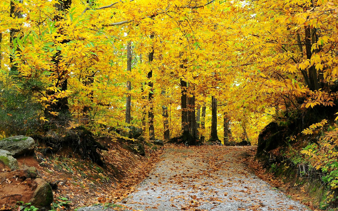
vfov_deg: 19.7
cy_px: 80
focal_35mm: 66
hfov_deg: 30.9
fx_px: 608
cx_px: 211
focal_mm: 34
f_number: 5
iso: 500
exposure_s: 1/200
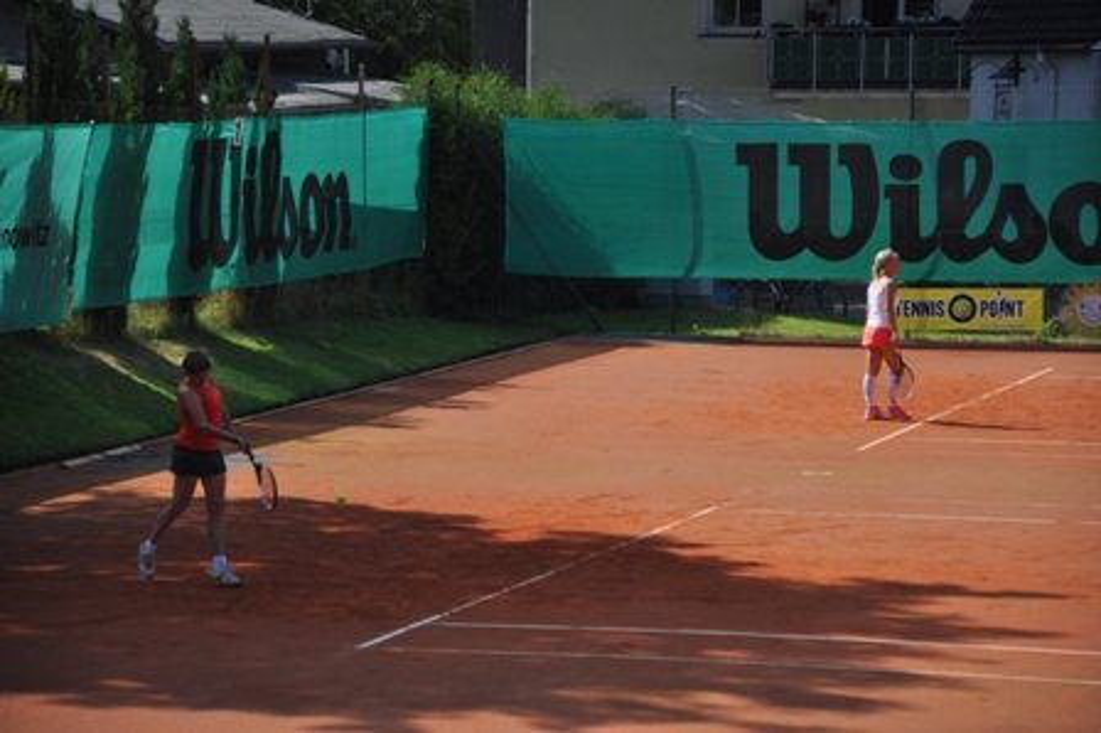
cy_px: 366
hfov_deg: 13.0
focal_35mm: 158
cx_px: 550
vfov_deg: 8.7
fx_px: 4813
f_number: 5.6
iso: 400
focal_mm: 105
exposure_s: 1/1600
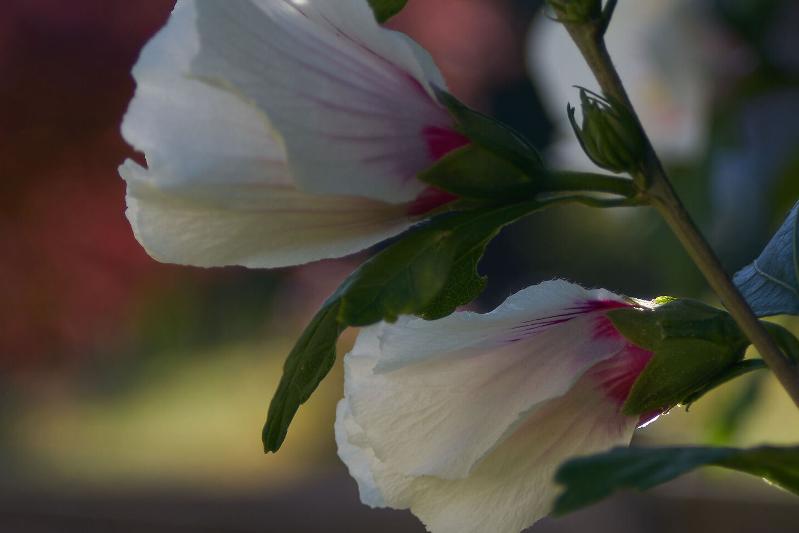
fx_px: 4417
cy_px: 229
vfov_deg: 6.9
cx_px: 334
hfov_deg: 10.3
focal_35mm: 199
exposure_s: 1/250
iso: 80
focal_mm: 80
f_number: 5.6
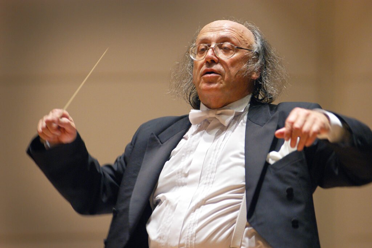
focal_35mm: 300
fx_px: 3097
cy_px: 124
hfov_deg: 6.9
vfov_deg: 4.6
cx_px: 186
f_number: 2.8
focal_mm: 200
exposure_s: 1/100
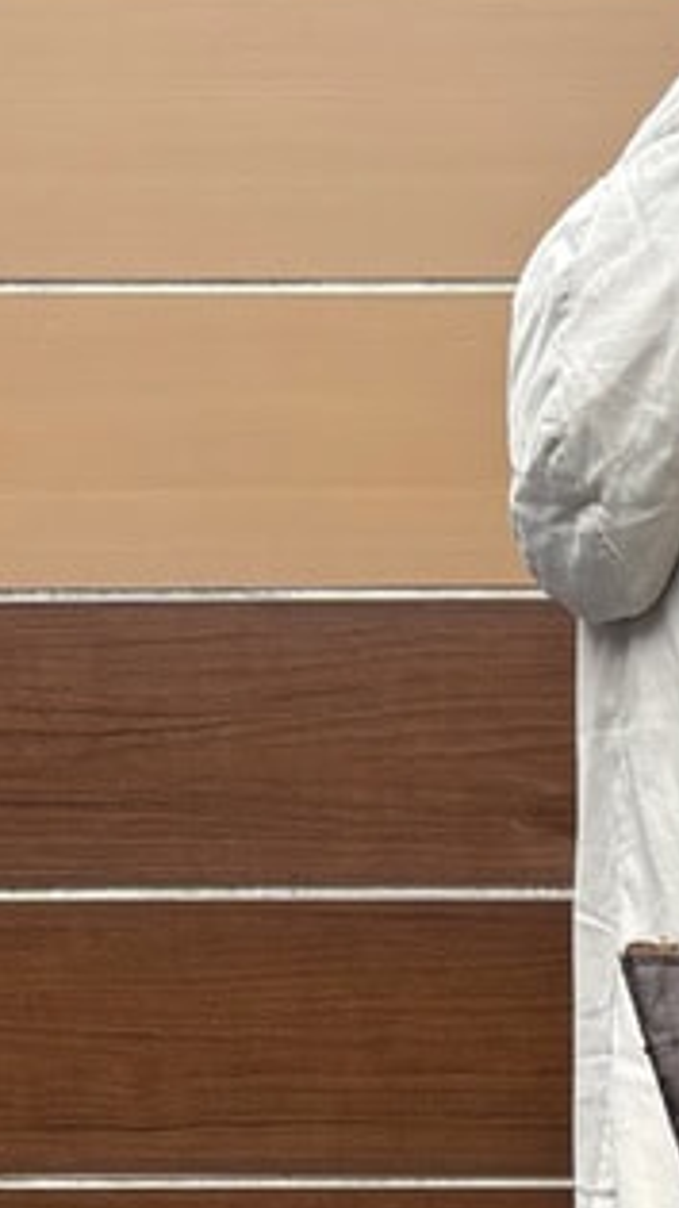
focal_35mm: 93
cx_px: 1105
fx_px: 2979
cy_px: 1382
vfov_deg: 21.5
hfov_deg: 12.2
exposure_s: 1/122
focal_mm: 6
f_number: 1.6
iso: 125
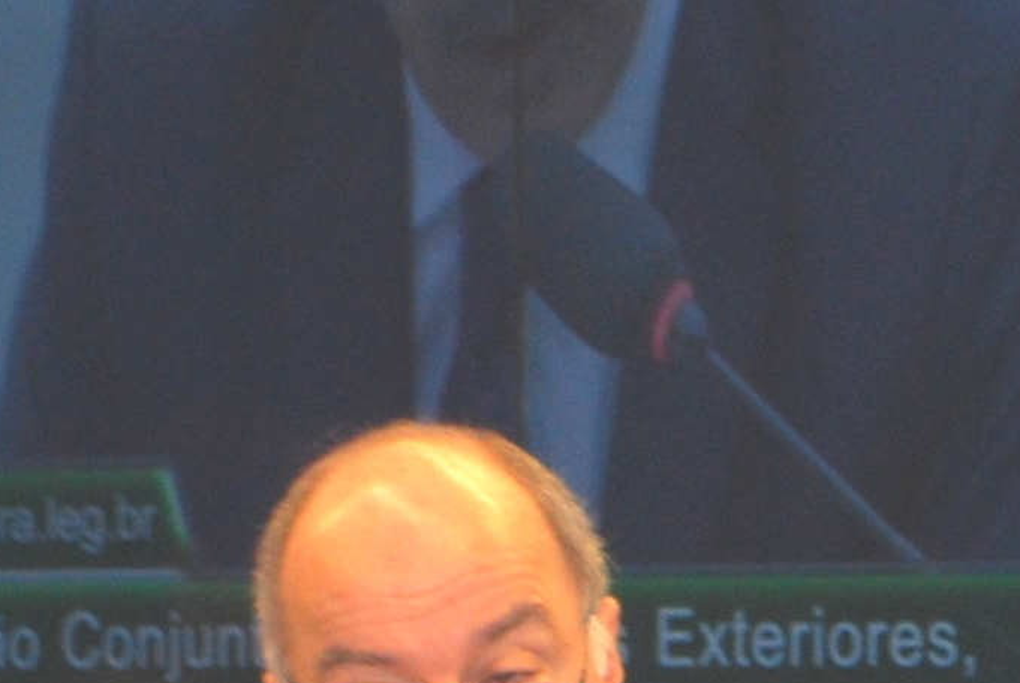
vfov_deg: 2.9
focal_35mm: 469
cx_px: 1691
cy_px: 34
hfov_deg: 4.4
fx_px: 13301
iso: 360
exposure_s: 1/60
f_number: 5.6
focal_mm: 55
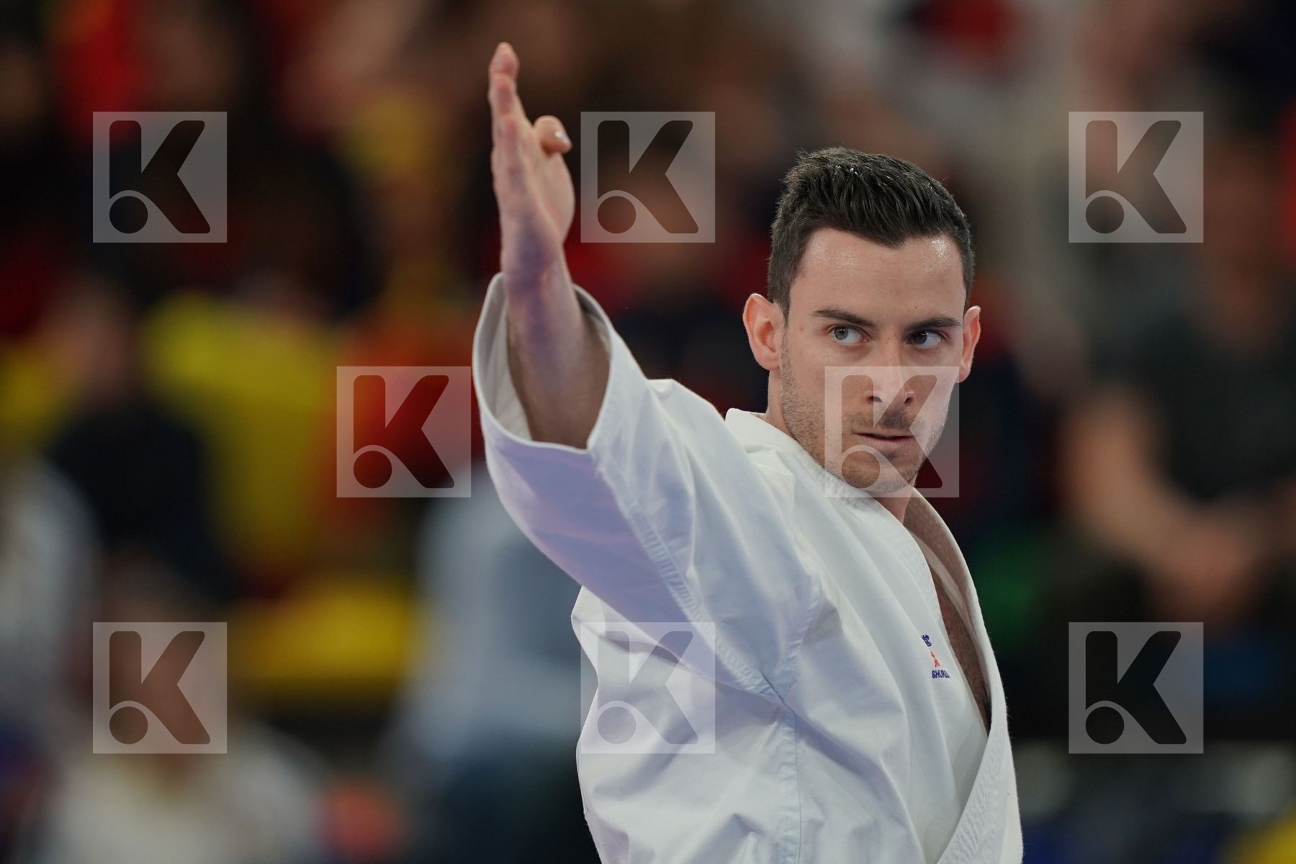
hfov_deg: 3.4
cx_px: 648
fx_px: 21598
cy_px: 432
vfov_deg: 2.3
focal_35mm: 600
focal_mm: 400
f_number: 2.8
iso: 1000
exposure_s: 1/500
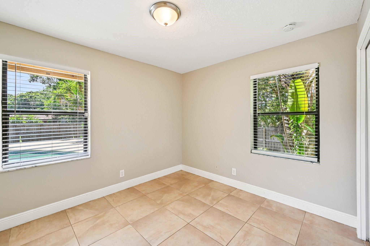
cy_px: 123
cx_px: 185
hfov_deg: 104.3
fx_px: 144
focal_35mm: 14
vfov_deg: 81.1
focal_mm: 14
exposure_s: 1/100
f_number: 8
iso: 640
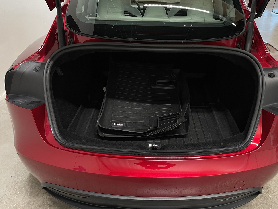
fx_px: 241
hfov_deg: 59.8
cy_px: 108
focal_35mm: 30
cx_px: 154
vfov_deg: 46.8
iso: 80
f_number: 1.6
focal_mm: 4.2
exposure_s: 1/50
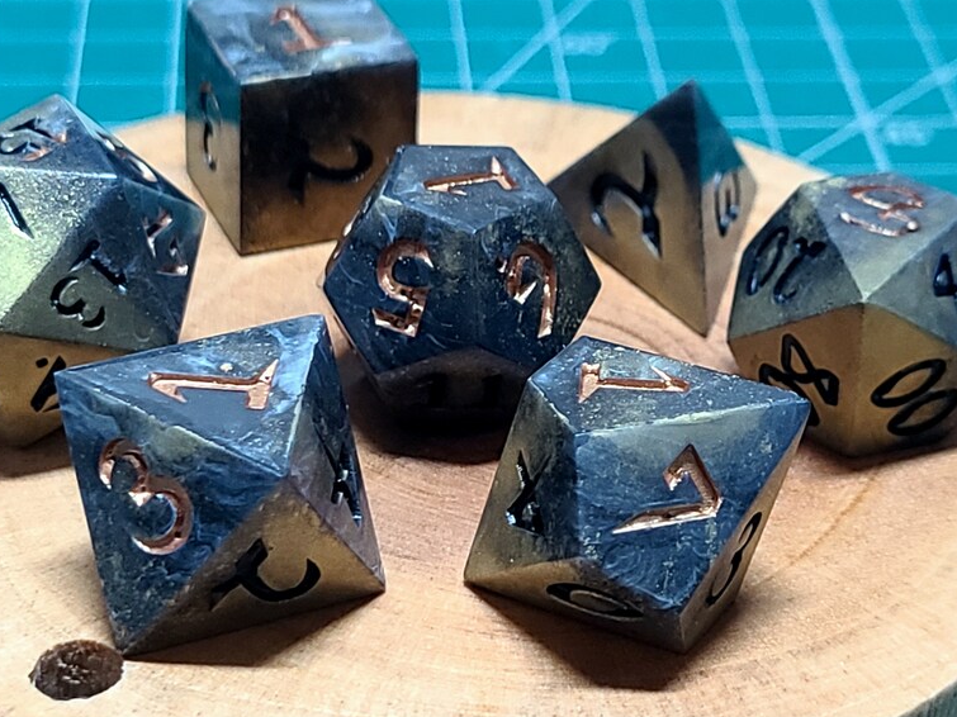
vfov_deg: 45.4
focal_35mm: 31
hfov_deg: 58.4
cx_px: 474
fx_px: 857
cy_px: 387
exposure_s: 1/40
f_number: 1.8
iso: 320
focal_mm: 5.4
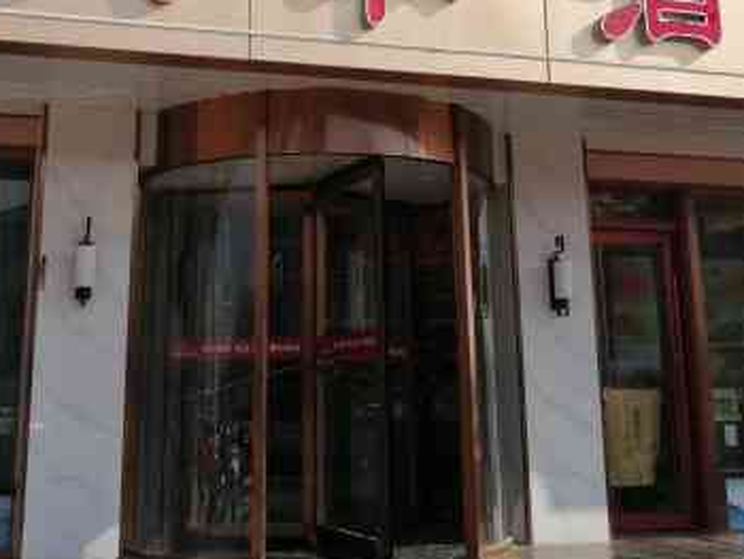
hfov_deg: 36.7
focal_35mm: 52
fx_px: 1118
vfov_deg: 27.3
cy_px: 78
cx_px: 312
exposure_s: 1/2000
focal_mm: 3.62
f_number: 1.8
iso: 50
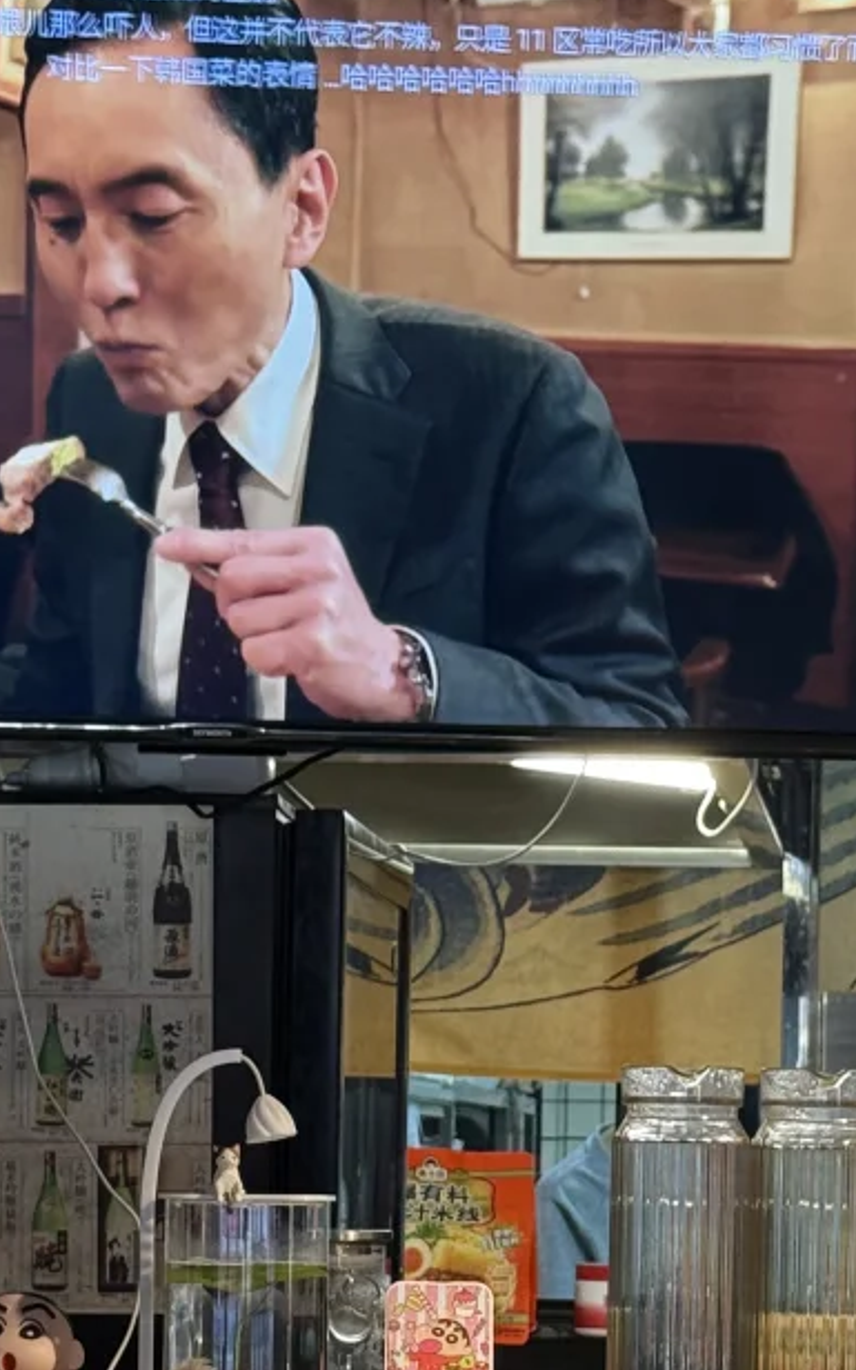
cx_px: 496
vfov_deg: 17.4
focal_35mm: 119
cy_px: 1141
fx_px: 4442
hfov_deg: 11.0
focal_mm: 6.76
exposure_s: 1/50
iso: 64
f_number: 1.78
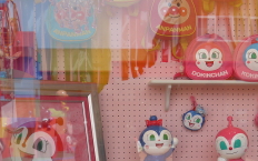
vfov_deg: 19.5
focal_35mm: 64
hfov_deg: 31.9
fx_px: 450
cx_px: 147
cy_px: 176
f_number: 5
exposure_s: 1/250
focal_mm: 14
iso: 100
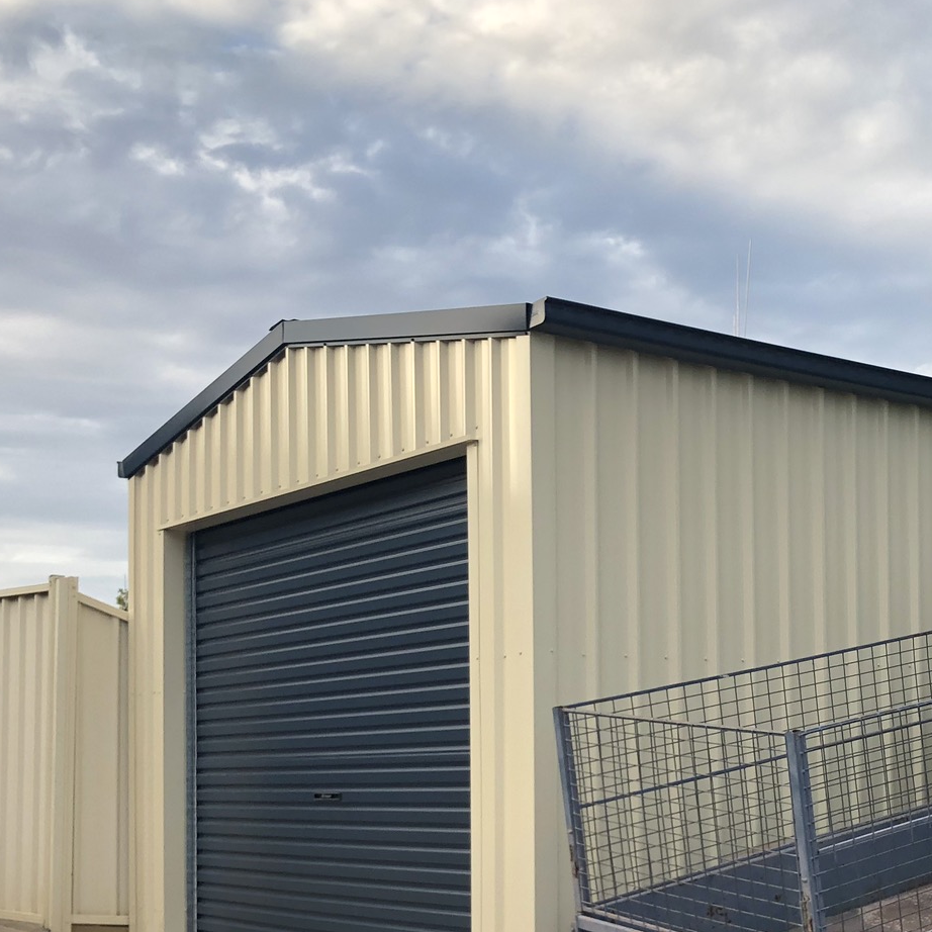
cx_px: 812
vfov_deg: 30.6
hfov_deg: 30.0
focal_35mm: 55
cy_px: 690
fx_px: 1675
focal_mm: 3.99
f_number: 1.8
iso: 20
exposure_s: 1/480
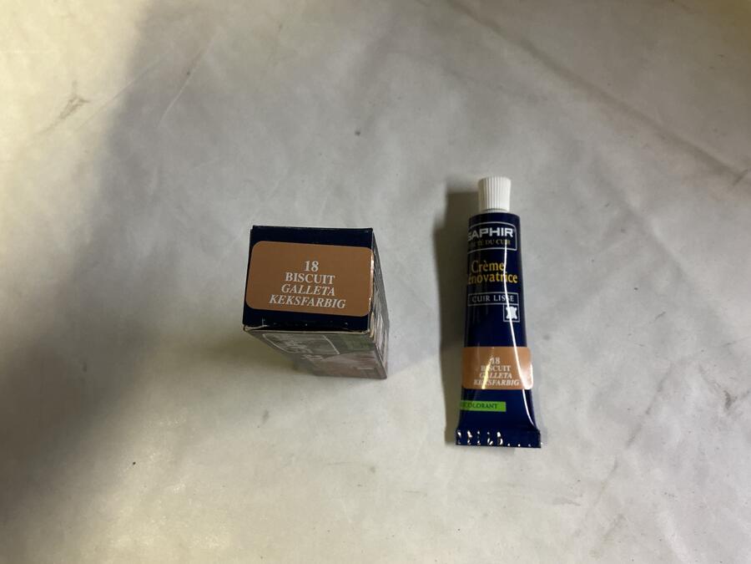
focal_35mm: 29
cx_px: 376
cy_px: 282
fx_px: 629
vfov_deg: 48.2
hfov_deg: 61.7
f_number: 1.8
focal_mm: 3
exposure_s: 1/50
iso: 125
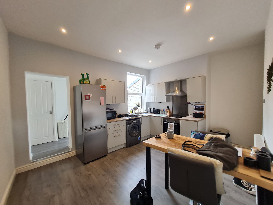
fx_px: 103
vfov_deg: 89.9
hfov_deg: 106.2
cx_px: 136
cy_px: 102
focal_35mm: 13
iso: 100
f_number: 2.2
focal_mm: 1.74
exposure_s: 1/50
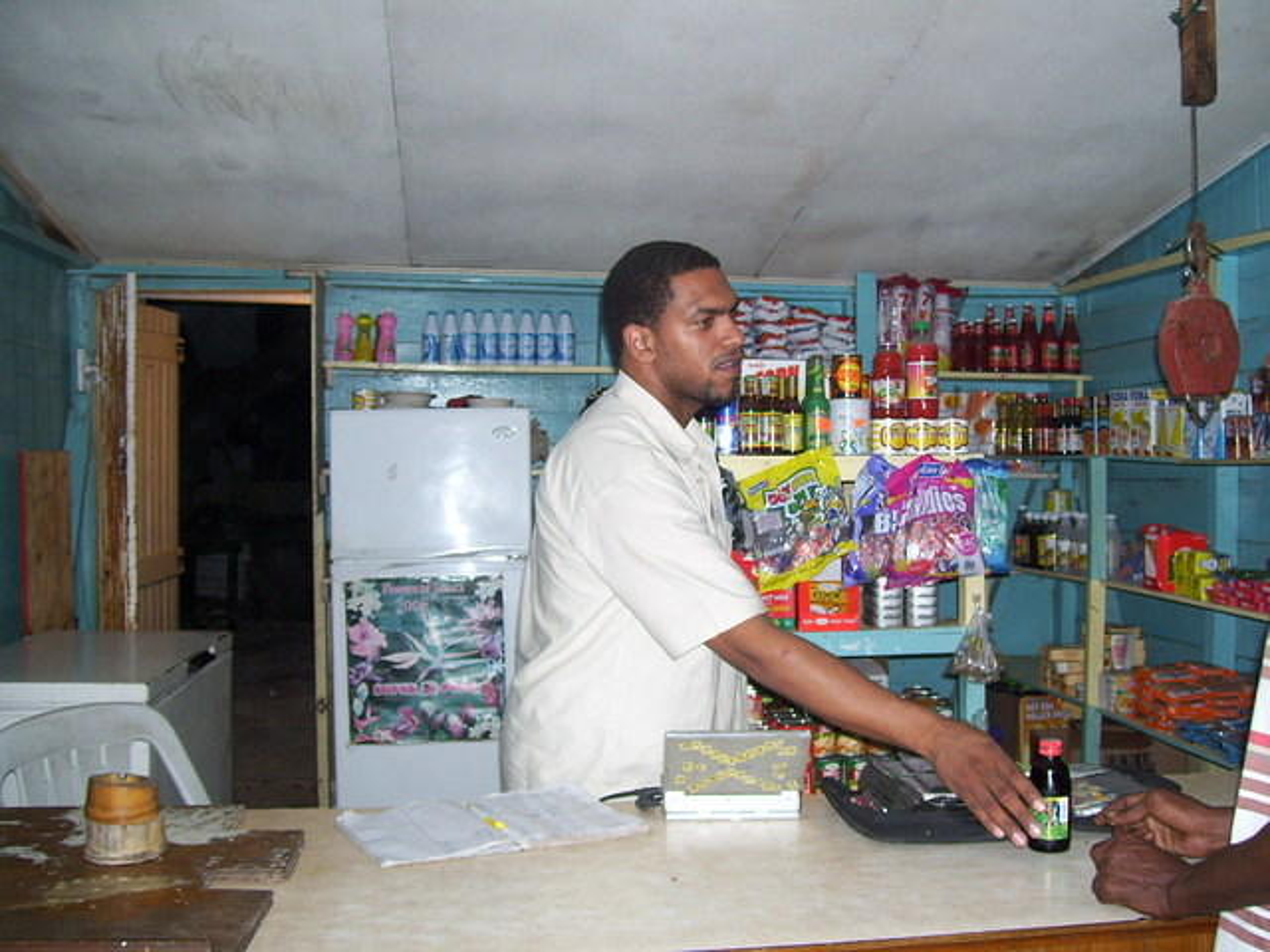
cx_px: 635
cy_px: 476
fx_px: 1321
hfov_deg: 51.4
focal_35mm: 36
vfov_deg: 39.7
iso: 125
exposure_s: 1/60
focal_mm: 6
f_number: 2.7
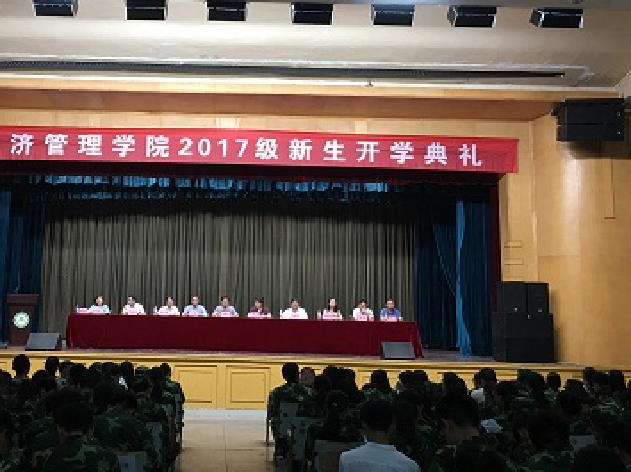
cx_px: 223
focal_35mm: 41
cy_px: 213
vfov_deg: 35.1
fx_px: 747
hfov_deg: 45.3
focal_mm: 4.15
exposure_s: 1/17
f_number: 2.2
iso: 64
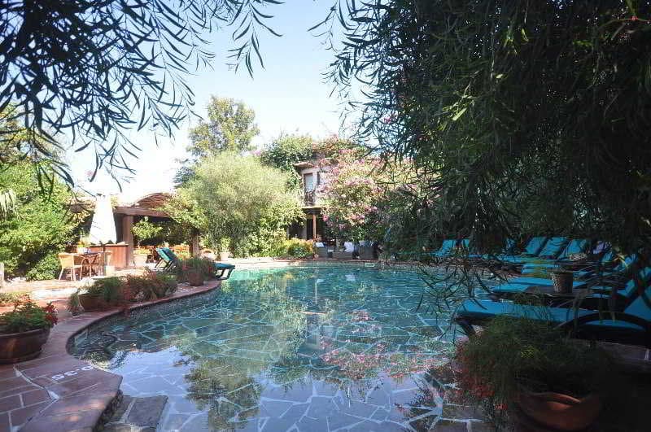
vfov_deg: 63.1
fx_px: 352
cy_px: 216
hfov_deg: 85.5
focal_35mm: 20
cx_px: 326
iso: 200
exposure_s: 1/160
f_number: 6.3
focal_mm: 13
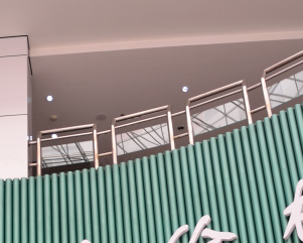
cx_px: 27
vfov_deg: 16.8
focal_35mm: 86
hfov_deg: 21.7
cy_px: 318
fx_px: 771
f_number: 3.5
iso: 100
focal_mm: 18
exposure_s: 1/60
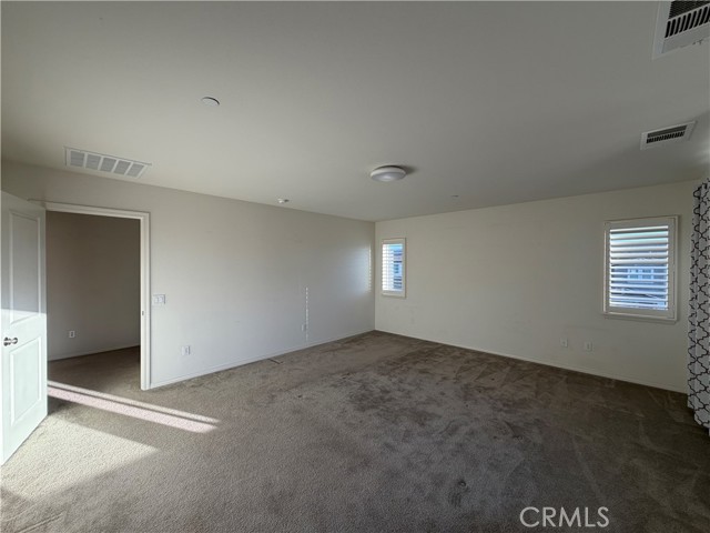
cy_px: 266
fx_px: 287
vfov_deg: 85.7
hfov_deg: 102.1
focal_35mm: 14
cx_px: 355
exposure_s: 1/133
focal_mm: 2.22
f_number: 2.2
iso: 40
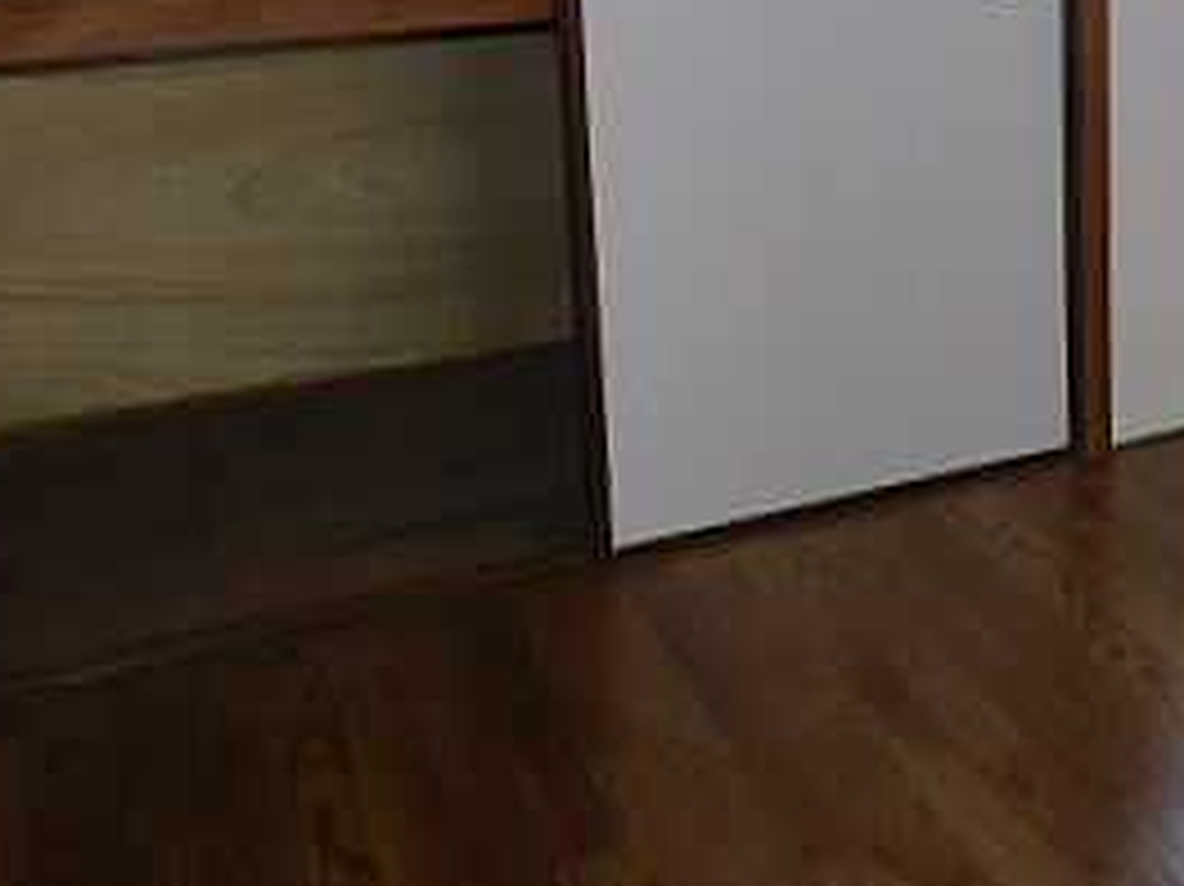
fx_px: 1915
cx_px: 1378
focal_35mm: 56
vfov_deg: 24.9
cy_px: 18
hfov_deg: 30.0
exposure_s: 1/60
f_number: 3
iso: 125
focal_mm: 4
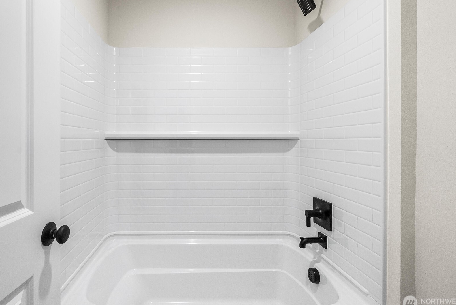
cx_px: 229
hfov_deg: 100.4
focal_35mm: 15
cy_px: 151
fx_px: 190
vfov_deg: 77.4
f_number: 7.1
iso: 200
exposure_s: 1/60
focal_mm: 14
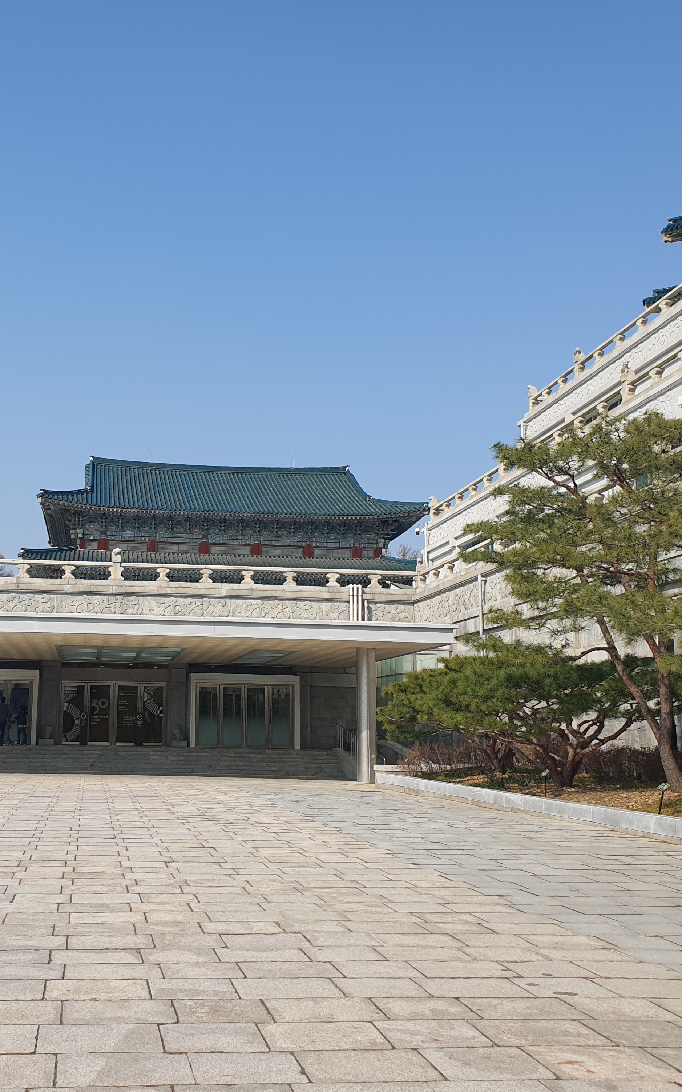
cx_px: 189
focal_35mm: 37
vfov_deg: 52.7
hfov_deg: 33.9
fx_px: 1100
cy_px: 543
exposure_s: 1/1832
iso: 50
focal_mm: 4.3
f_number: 2.4
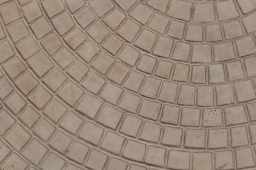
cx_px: 200
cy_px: -48
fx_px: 859
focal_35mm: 121
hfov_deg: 16.8
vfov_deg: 11.0
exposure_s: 1/320
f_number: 8
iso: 100
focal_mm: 22
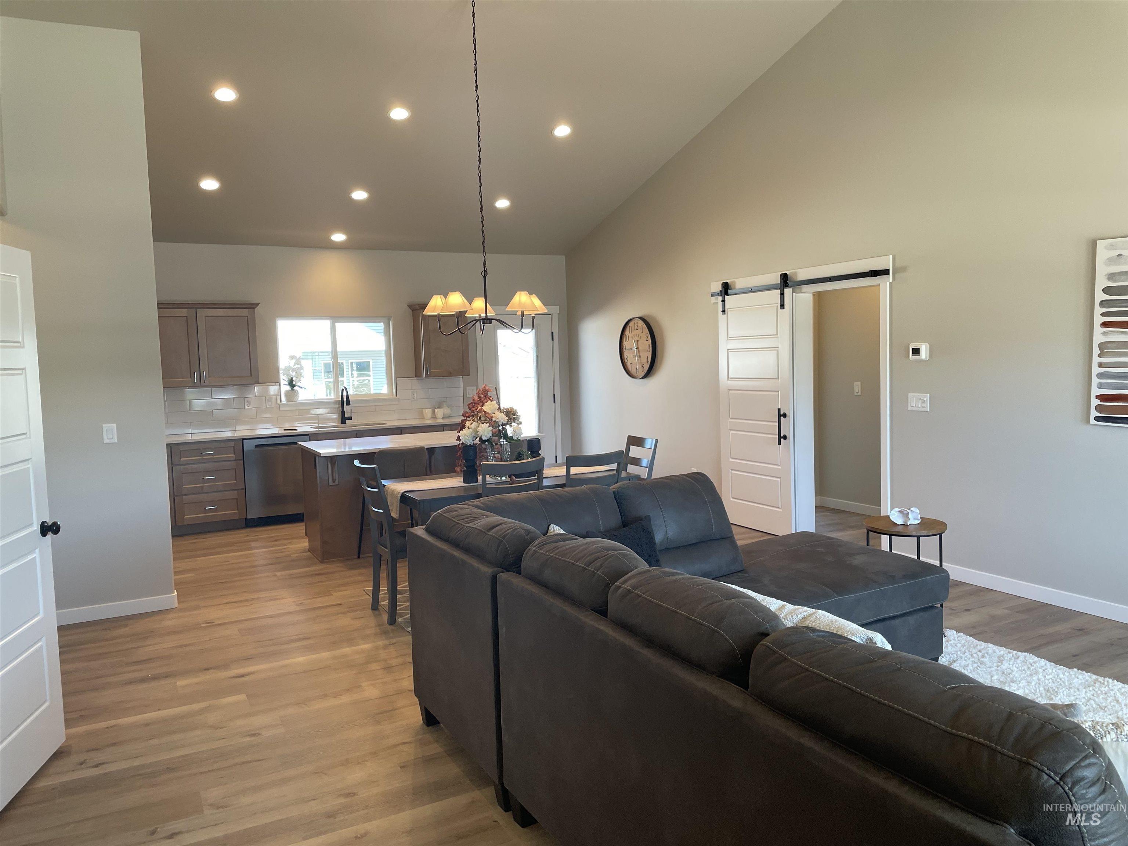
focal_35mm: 26
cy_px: 423
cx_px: 564
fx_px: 847
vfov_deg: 53.1
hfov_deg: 67.3
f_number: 1.6
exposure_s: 1/120
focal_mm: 4.2
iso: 100
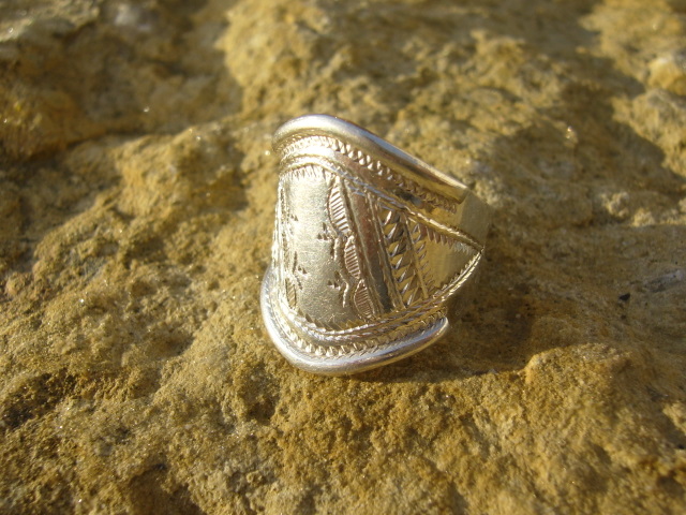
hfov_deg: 52.6
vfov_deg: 40.7
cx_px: 343
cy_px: 258
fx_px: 694
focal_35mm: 35
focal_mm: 5.8
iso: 80
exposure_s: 1/160
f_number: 5.6
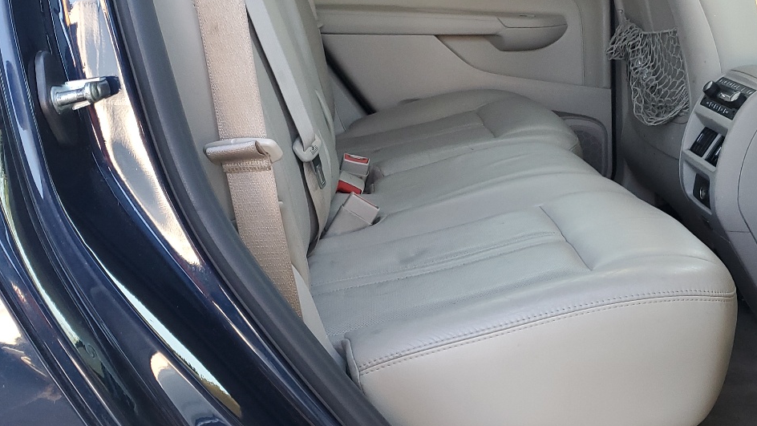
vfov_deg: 24.9
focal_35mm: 48
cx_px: 471
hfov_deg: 42.6
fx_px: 963
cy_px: 160
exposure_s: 1/120
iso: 79
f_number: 1.5
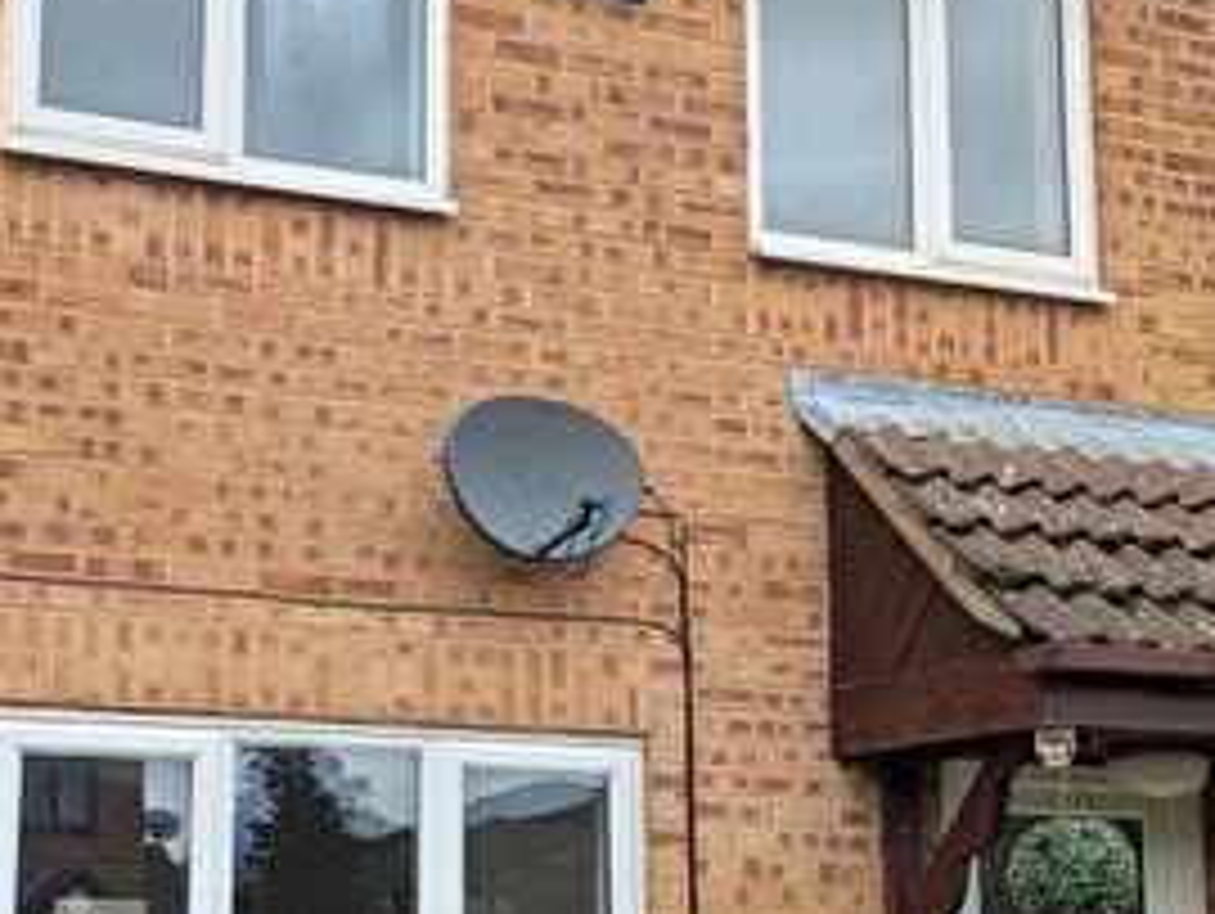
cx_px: 407
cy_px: 646
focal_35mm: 62
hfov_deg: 30.9
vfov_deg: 23.5
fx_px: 2178
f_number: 1.68
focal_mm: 6.9
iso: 36
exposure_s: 1/90
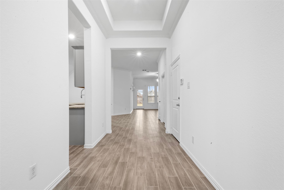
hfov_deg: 96.7
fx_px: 126
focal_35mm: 16
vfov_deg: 73.7
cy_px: 95
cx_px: 142
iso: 250
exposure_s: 10
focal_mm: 16
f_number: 9
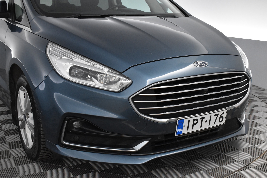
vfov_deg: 30.9
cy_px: 89
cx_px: 134
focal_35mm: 44
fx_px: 323
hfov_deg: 45.0
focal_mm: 29
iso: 3200
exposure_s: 1/125
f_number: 5.6
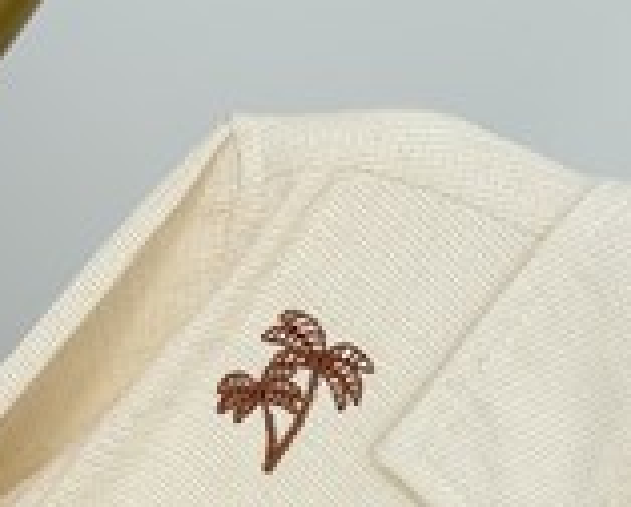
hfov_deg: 12.0
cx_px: 627
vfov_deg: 9.2
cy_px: 1000
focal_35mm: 159
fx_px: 2973
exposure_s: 1/124
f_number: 1.78
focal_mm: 6.76
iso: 50
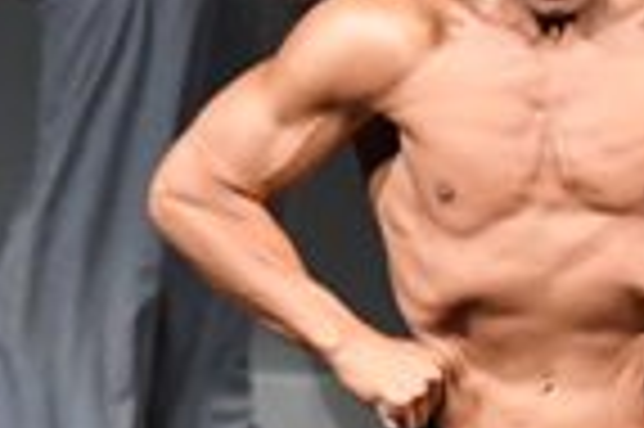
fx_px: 26195
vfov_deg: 0.9
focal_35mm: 1466
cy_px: 559
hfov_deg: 1.4
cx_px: 1236
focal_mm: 180
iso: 5000
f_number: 5.6
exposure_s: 1/400
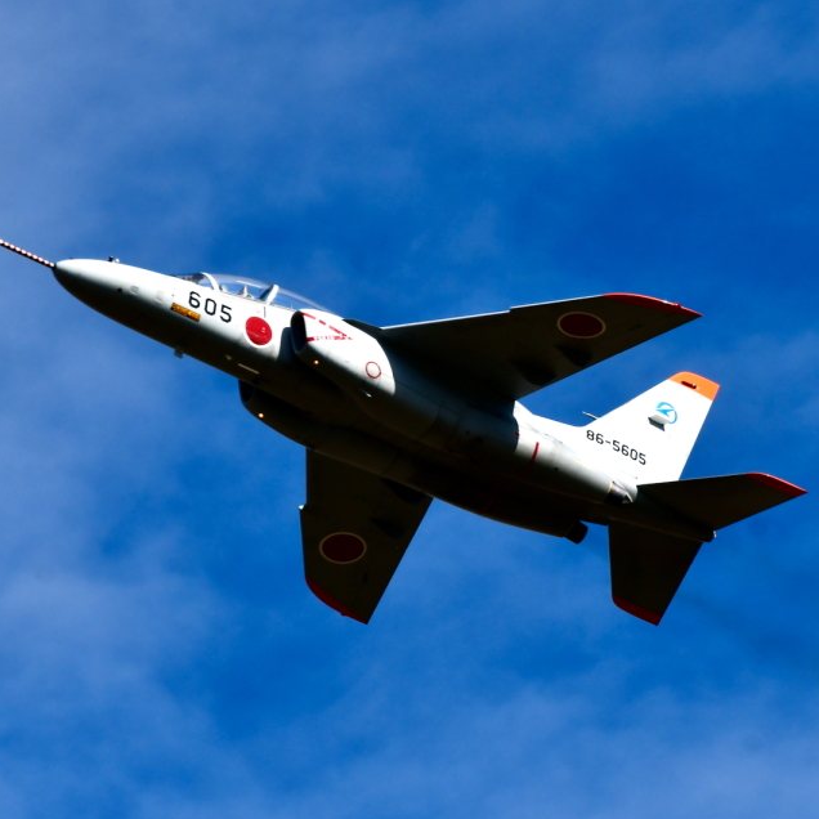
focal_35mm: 337
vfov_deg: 5.2
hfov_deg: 5.2
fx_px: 9011
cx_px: 408
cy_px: 411
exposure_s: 1/1600
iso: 250
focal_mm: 175
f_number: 9
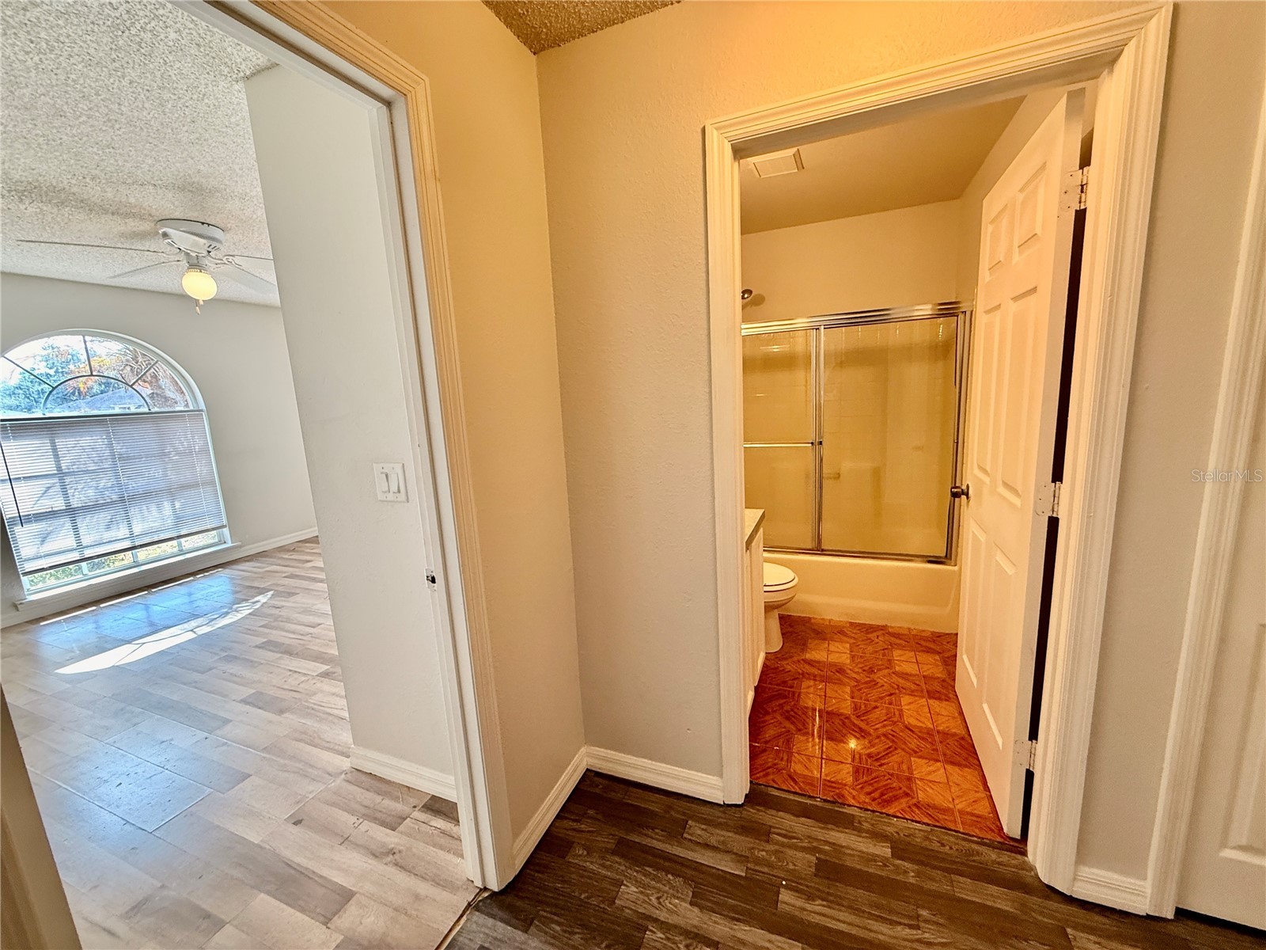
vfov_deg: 85.7
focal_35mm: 14
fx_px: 512
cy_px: 475
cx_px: 633
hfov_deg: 102.1
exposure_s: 1/120
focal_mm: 2.22
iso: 250
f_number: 2.2
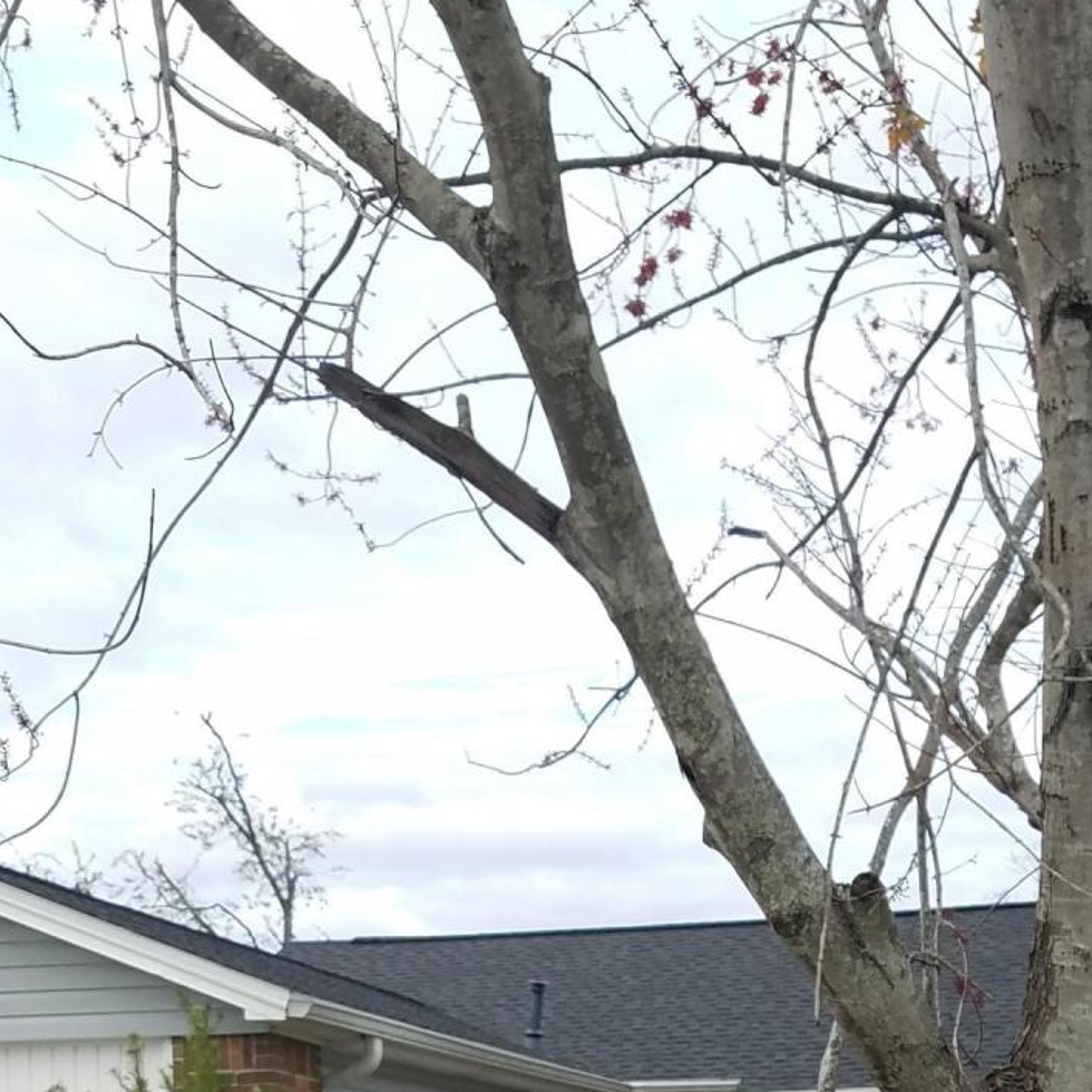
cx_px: 675
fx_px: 2320
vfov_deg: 24.2
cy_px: 1282
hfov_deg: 26.4
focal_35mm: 65
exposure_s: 1/772
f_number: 1.7
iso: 50
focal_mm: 4.2
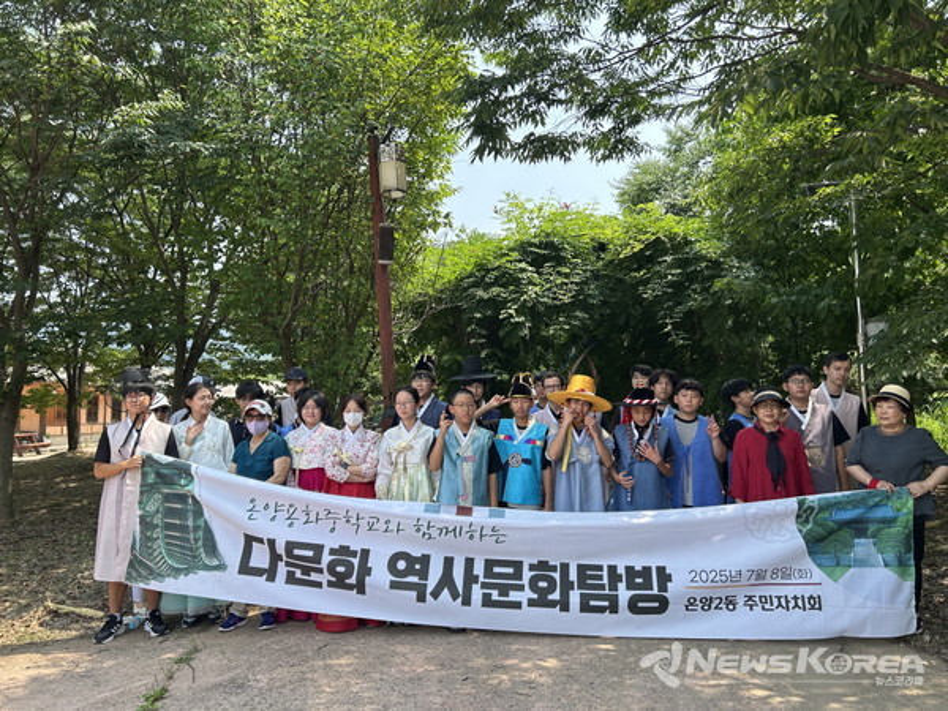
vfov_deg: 53.1
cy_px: 356
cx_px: 474
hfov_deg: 67.3
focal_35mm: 26
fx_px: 712
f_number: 1.5
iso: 50
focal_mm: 5.7
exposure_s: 1/965
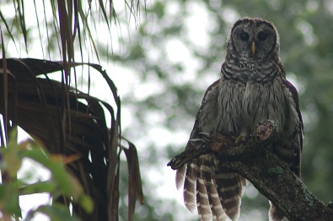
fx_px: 5615
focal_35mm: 608
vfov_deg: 2.3
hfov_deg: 3.4
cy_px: 151
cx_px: 258
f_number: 5.6
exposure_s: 1/200
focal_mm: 250
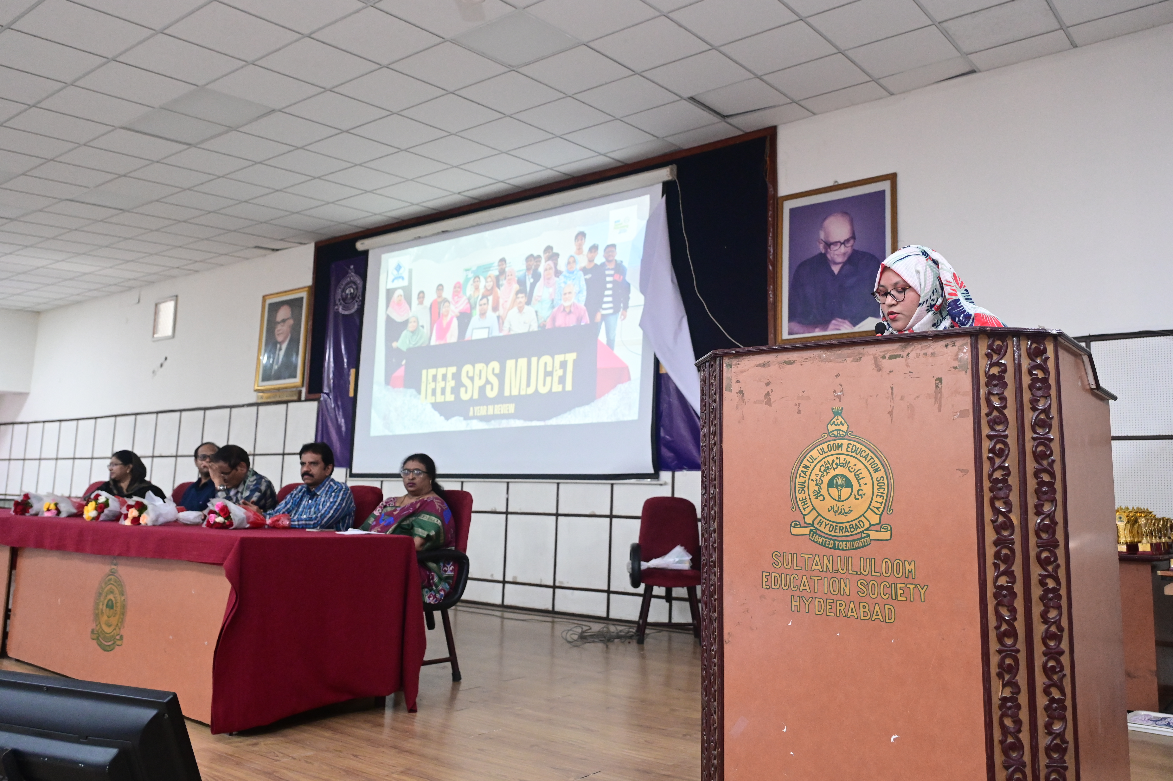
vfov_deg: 46.3
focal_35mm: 28
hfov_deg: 65.5
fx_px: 912
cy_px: 390
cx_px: 586
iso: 6400
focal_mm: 28
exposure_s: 1/125
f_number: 4
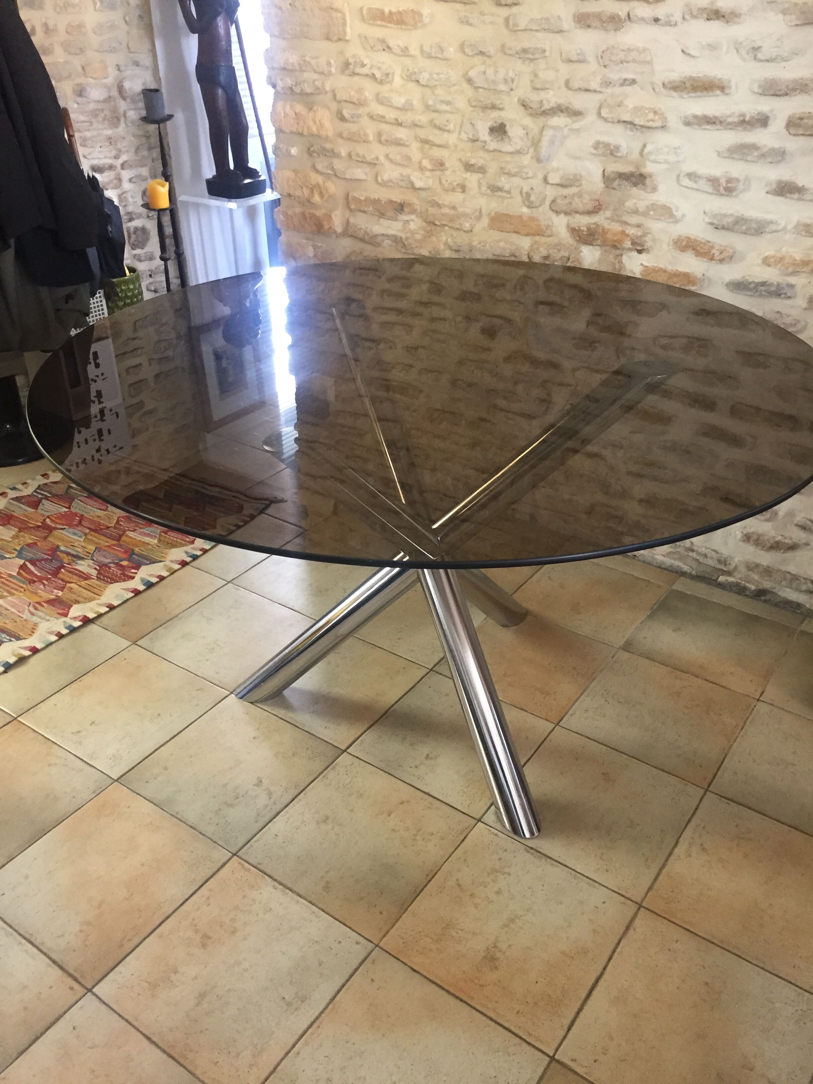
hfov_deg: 48.2
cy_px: 542
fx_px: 908
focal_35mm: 29
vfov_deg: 61.7
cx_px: 406
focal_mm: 4.15
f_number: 2.2
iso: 200
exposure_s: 1/33
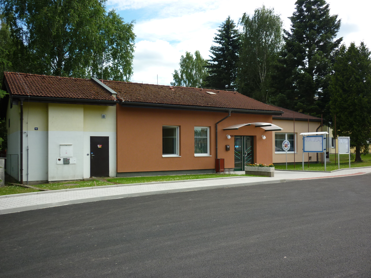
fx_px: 354
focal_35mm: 33
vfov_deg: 42.9
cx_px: 186
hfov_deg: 55.4
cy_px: 139
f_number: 2.8
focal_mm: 5.5
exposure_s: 1/640
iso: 80
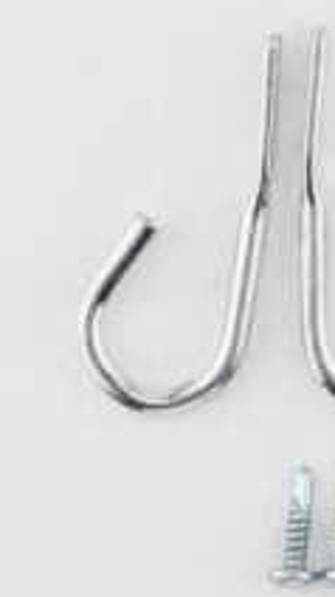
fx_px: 2864
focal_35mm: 181
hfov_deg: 6.6
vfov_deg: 11.9
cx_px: 480
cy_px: 314
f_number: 7.1
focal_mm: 55
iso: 200
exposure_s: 1/400
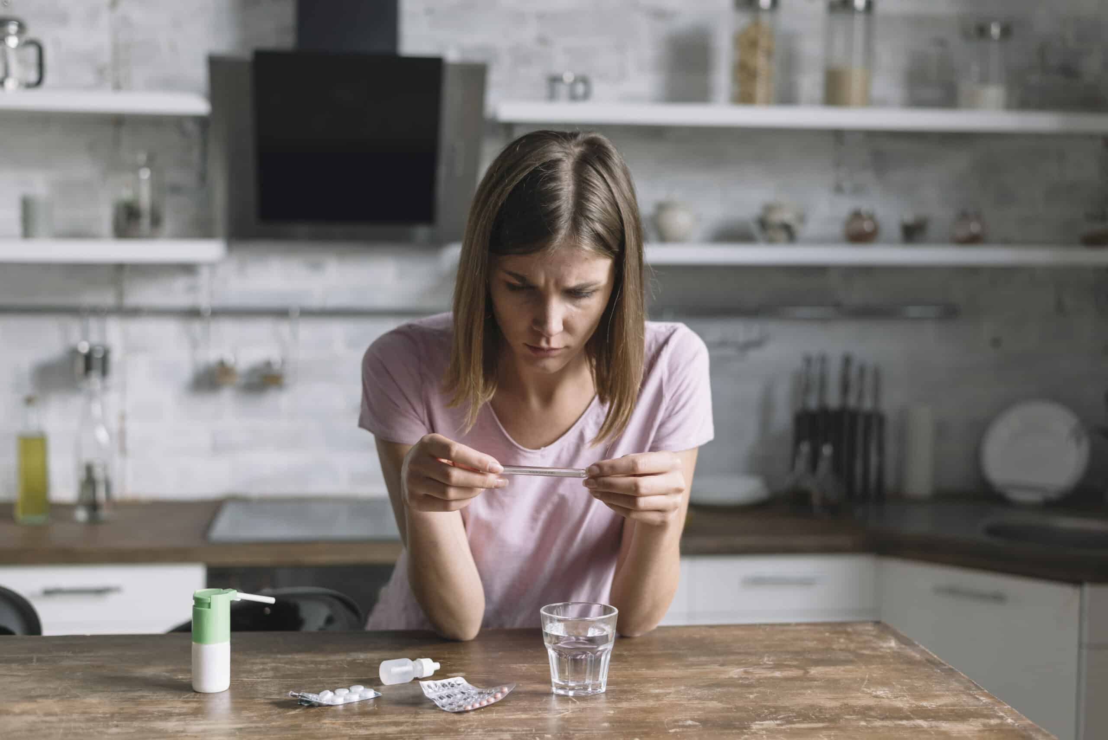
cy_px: 370
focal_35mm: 50
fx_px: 1539
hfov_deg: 39.6
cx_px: 554
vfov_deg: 27.0
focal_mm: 50
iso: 250
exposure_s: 1/100
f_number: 2.5
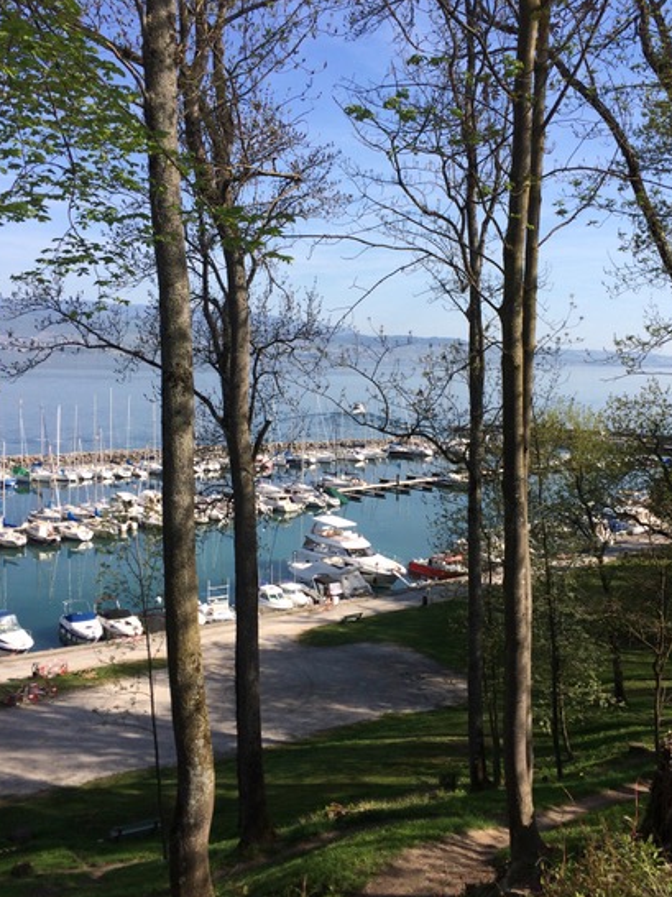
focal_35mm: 34
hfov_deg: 41.7
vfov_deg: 54.0
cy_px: 442
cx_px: 380
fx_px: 881
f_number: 2.2
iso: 32
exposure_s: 1/1709
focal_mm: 4.15
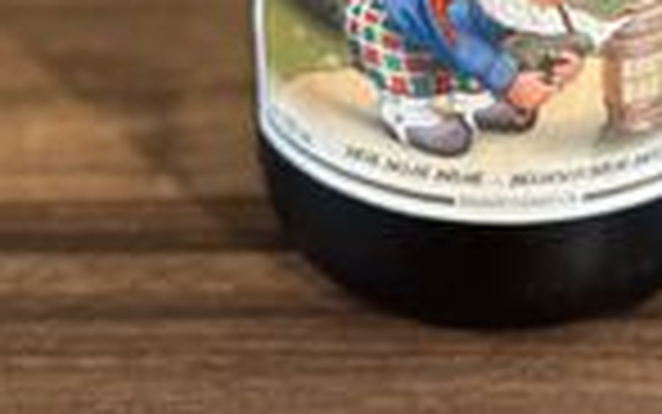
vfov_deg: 8.4
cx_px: 491
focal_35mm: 148
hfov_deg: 14.1
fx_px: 2671
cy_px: -448
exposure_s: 1/25
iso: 640
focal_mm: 6.86
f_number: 1.78
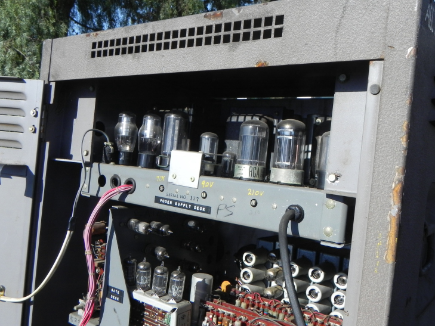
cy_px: 163
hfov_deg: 55.3
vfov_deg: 43.0
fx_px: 415
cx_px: 218
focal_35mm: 33
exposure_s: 1/354
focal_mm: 5.9
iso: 160
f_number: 7.1
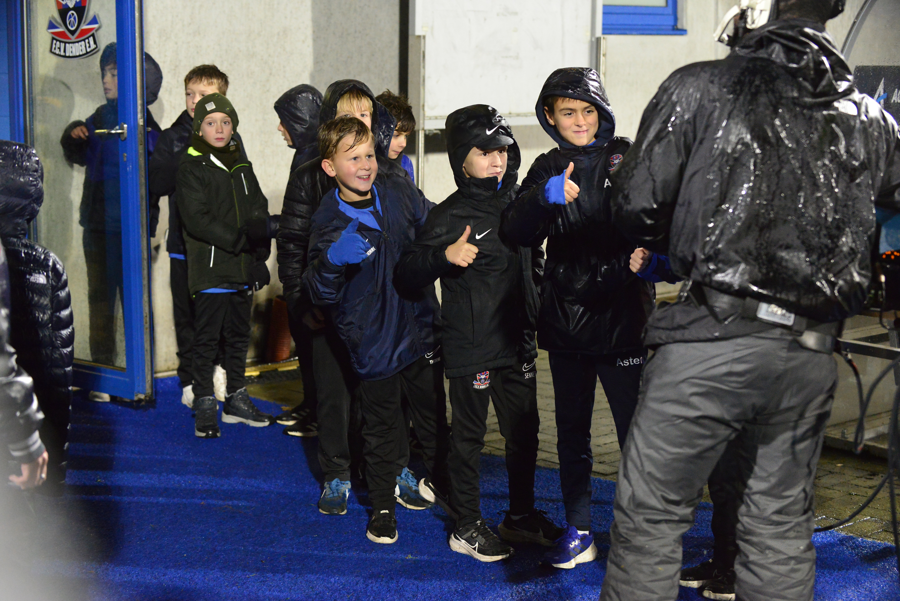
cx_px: 450
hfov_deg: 28.8
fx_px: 1751
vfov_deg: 19.5
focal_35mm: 70
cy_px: 300
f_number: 4
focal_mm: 70
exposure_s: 1/320
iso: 6400
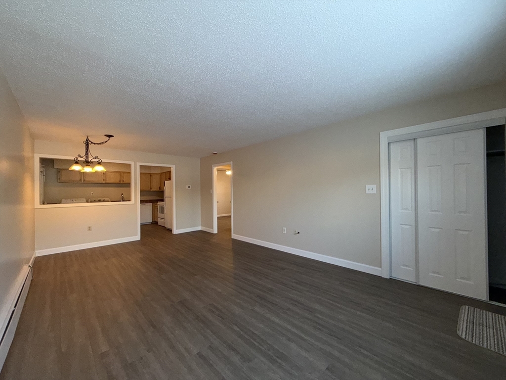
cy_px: 190
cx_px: 253
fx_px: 205
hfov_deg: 102.1
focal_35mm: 14
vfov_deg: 85.7
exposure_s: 1/120
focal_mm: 2.22
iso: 250
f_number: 2.2
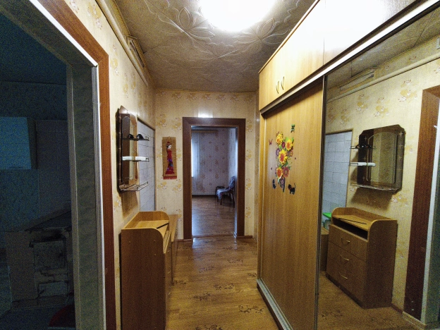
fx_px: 191
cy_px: 165
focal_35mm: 15
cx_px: 220
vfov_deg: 81.7
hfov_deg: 98.2
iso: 500
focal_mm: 1.91
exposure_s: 1/25
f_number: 2.2
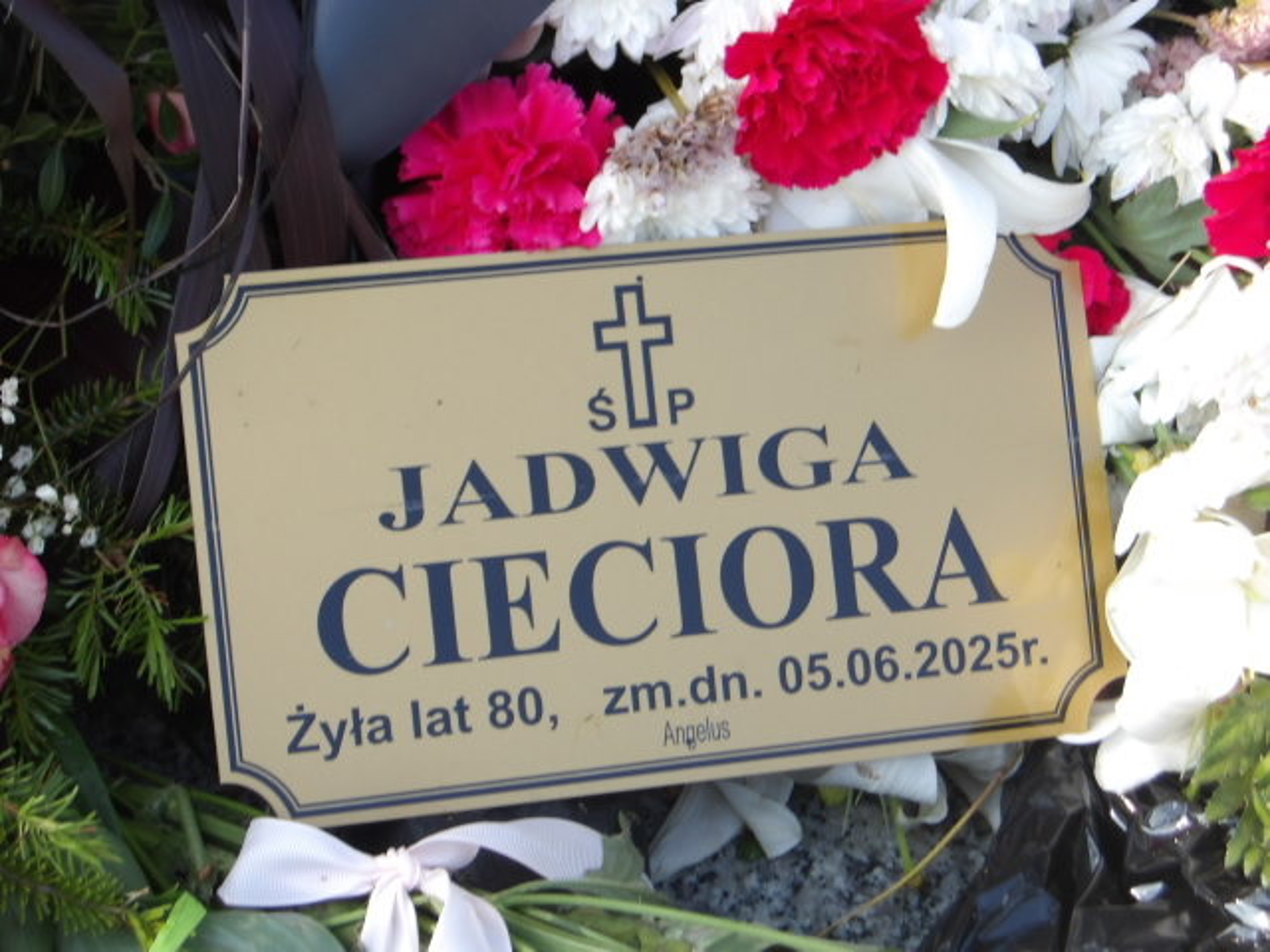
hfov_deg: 22.5
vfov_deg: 17.0
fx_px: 3192
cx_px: 635
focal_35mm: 87
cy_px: 476
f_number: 5.6
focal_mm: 15.6
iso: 100
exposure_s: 1/69
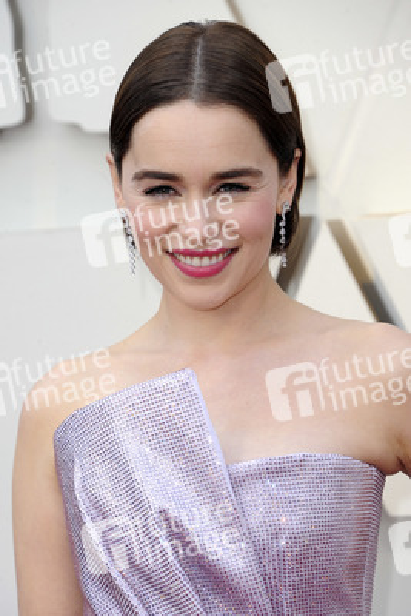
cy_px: 308
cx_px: 206
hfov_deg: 4.6
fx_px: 5133
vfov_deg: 6.9
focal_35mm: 300
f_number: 8
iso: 800
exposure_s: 1/250
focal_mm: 300
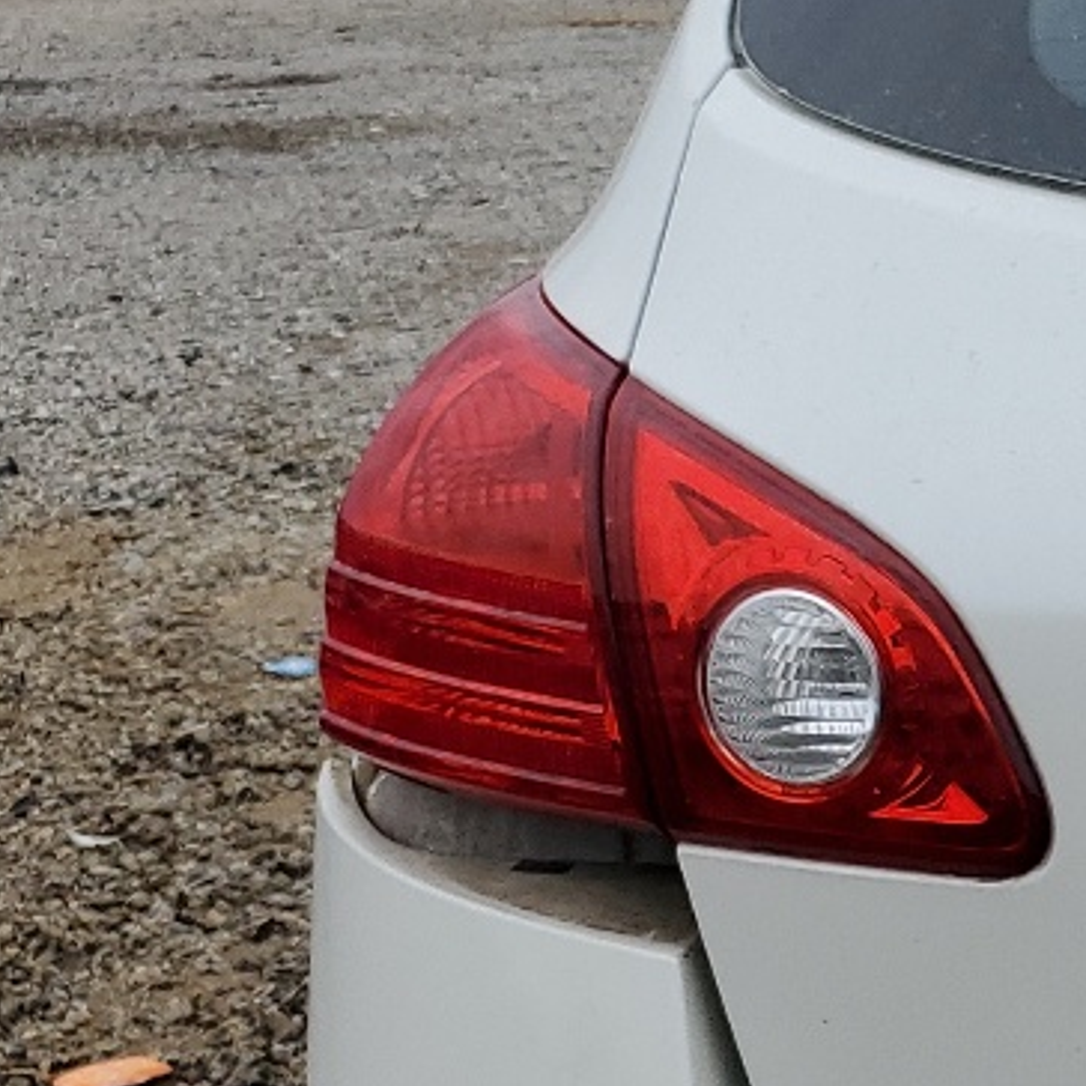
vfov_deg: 17.2
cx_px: 2068
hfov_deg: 14.7
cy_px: 734
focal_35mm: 101
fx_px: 3585
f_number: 1.5
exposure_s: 1/10000
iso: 50
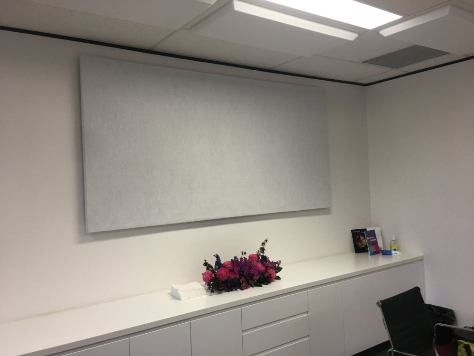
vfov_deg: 48.2
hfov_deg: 61.7
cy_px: 178
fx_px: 397
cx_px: 237
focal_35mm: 29
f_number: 2.2
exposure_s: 1/33
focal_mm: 4.15
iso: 40
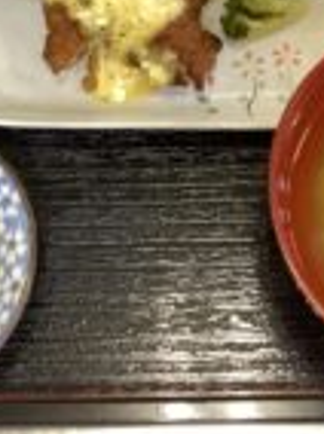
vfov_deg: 23.1
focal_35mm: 82
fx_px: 1026
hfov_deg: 17.9
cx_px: 160
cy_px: 20
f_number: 2.4
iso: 320
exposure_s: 1/40
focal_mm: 3.3
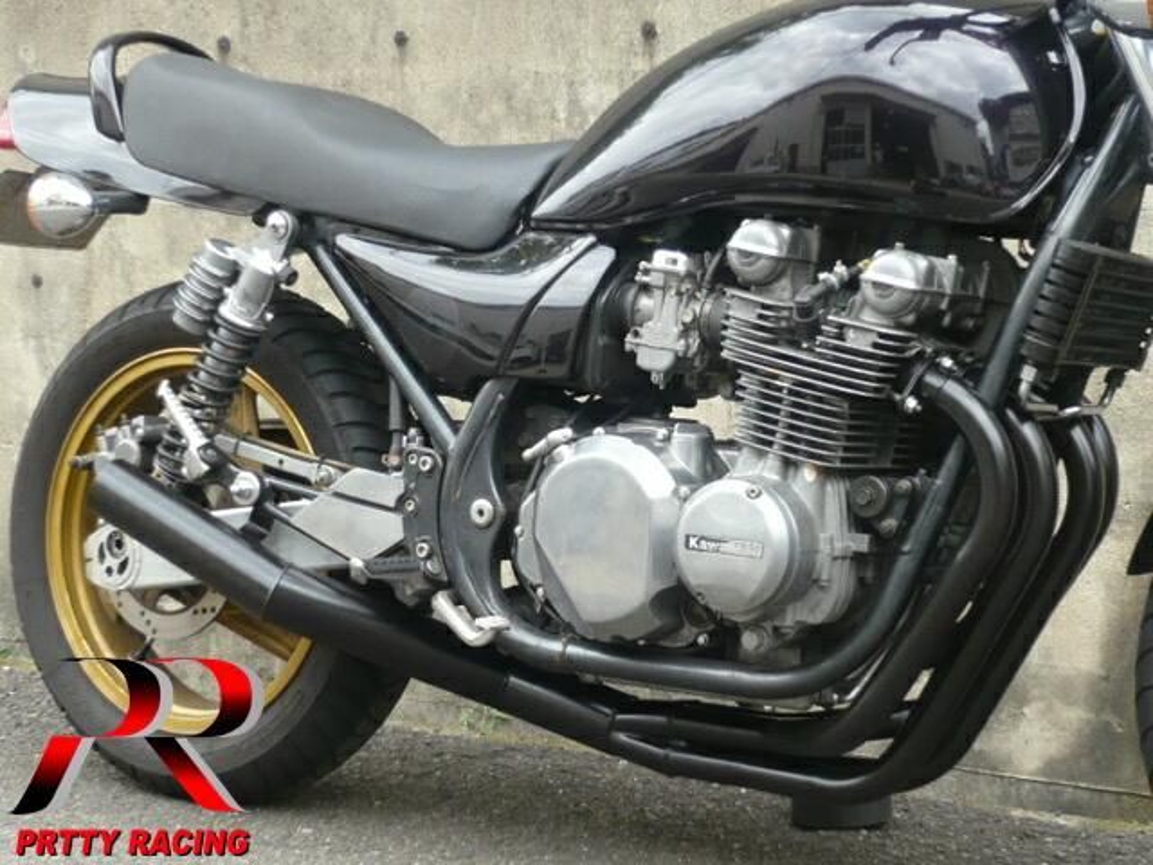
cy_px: 432
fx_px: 2265
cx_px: 576
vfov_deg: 21.6
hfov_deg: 28.6
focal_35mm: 68
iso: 100
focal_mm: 7.4
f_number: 3.5
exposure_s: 1/30
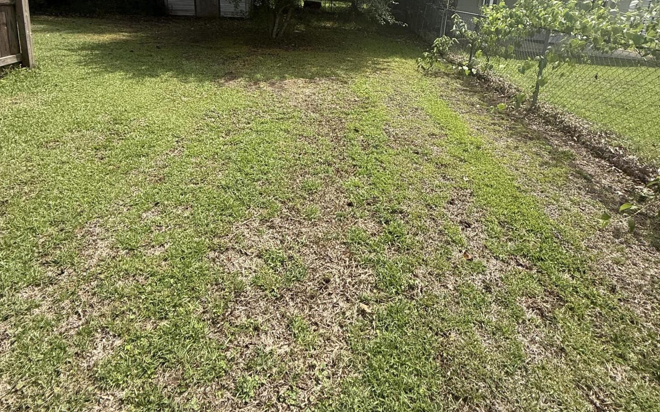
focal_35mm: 20
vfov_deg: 55.6
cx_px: 328
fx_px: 360
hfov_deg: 85.1
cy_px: 84
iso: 50
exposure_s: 1/809
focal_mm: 2.22
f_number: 2.2
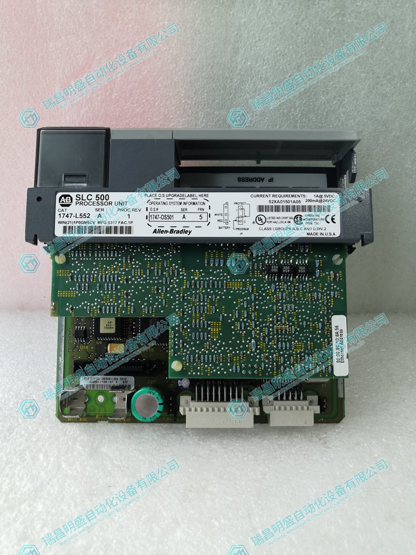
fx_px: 433
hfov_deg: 51.4
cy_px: 278
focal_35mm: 27
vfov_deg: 65.3
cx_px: 208
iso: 100
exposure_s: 1/100
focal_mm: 3.95
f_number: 1.8
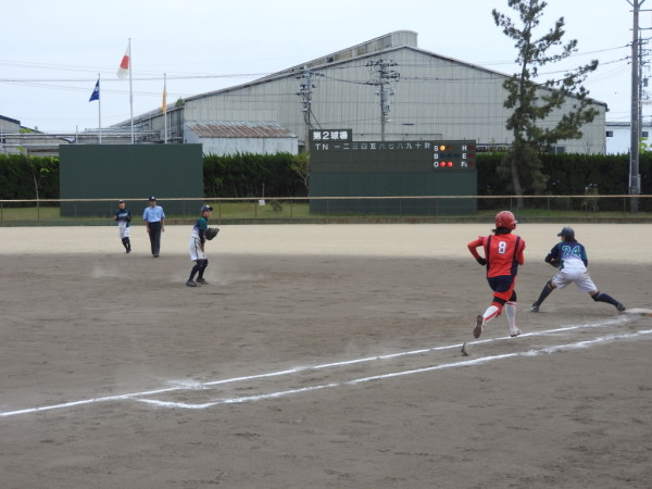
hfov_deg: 27.8
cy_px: 244
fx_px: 1318
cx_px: 326
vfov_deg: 21.0
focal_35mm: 70
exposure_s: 1/500
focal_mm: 12.5
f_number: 4.5
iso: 100
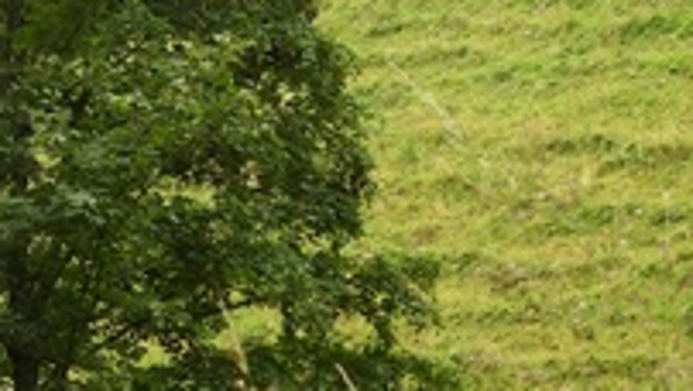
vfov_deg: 8.0
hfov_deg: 14.1
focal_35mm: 151
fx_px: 2777
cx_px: 621
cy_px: 72
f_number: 3.2
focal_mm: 6.2
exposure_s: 1/100
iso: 100
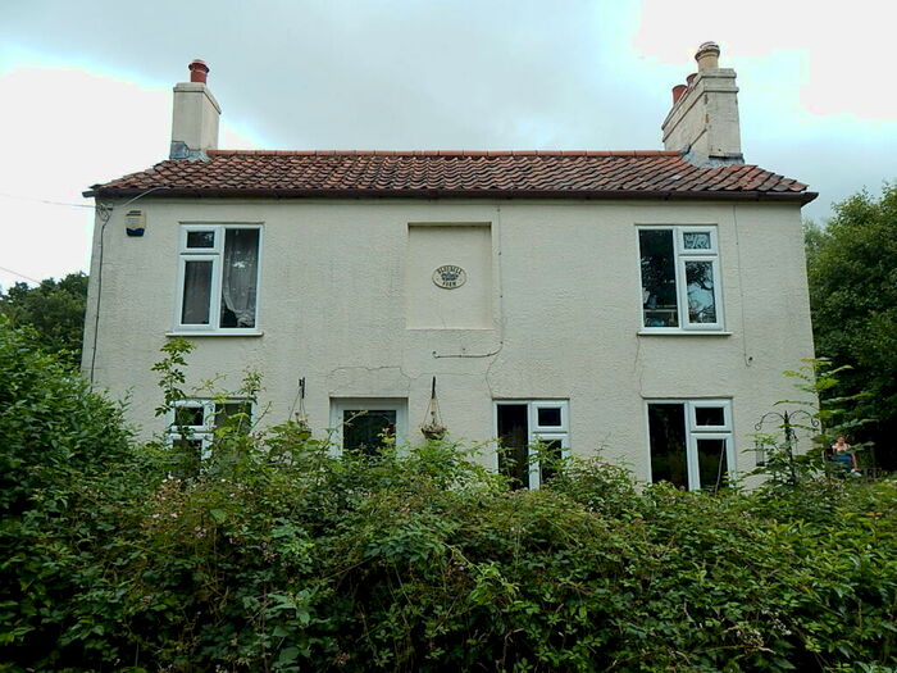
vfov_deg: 61.1
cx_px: 448
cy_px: 336
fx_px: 570
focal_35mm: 22
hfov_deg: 76.4
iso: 125
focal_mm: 4
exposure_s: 1/640
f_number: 3
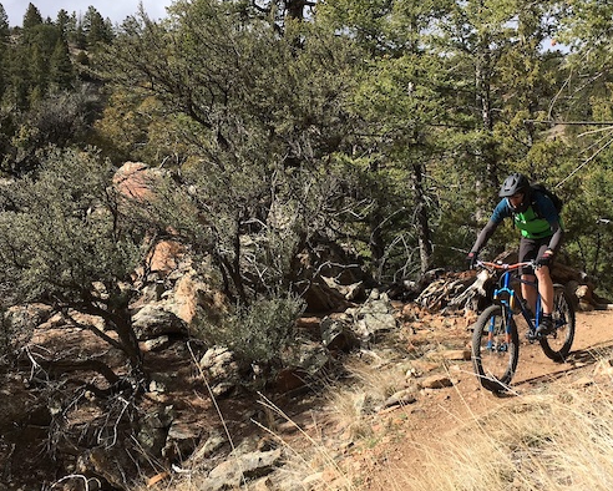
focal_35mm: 46
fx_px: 835
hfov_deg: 40.3
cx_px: 331
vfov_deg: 32.7
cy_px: 218
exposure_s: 1/884
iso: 25
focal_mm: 4.15
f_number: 2.2
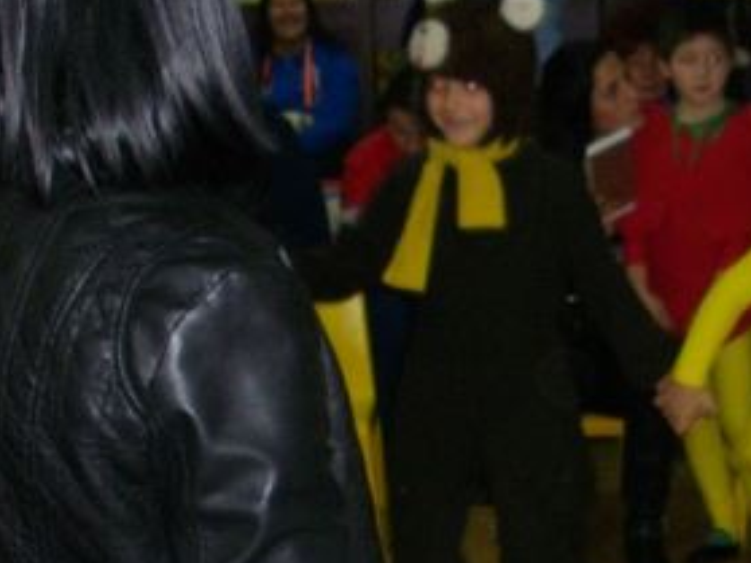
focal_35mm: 106
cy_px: 493
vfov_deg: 13.8
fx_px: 2299
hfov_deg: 18.5
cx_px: 444
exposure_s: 1/50
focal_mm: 6.2
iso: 200
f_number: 2.8
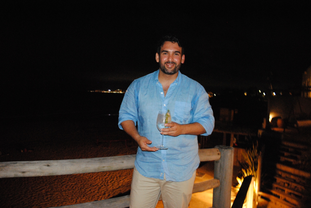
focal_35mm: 27
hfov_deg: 67.3
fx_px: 234
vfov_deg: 48.1
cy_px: 104
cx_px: 156
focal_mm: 18
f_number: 4
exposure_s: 1/13
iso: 1600
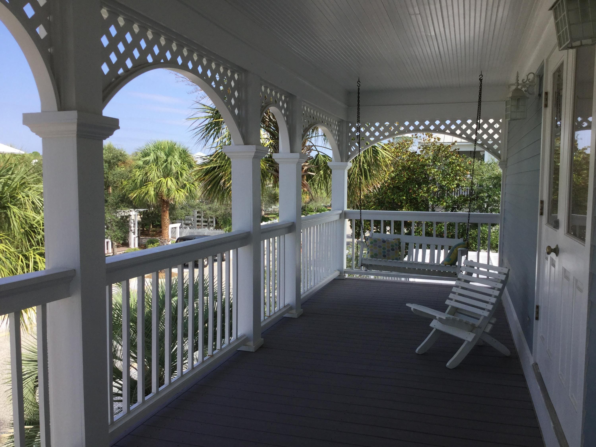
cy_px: 224
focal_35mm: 31
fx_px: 534
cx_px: 298
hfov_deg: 58.4
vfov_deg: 45.4
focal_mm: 3.3
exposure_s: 1/657
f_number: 2.4
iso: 25
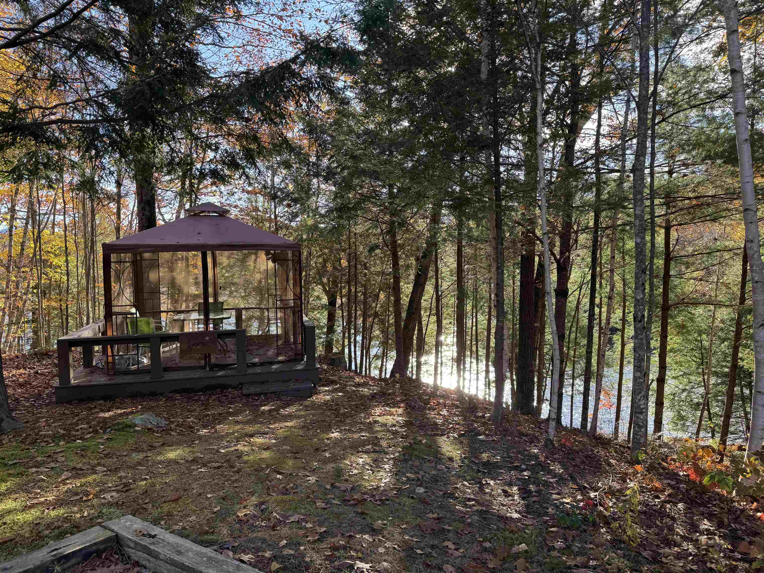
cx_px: 382
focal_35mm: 24
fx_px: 530
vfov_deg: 56.8
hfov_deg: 71.6
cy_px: 286
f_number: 1.78
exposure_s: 1/394
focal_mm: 6.76
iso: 80
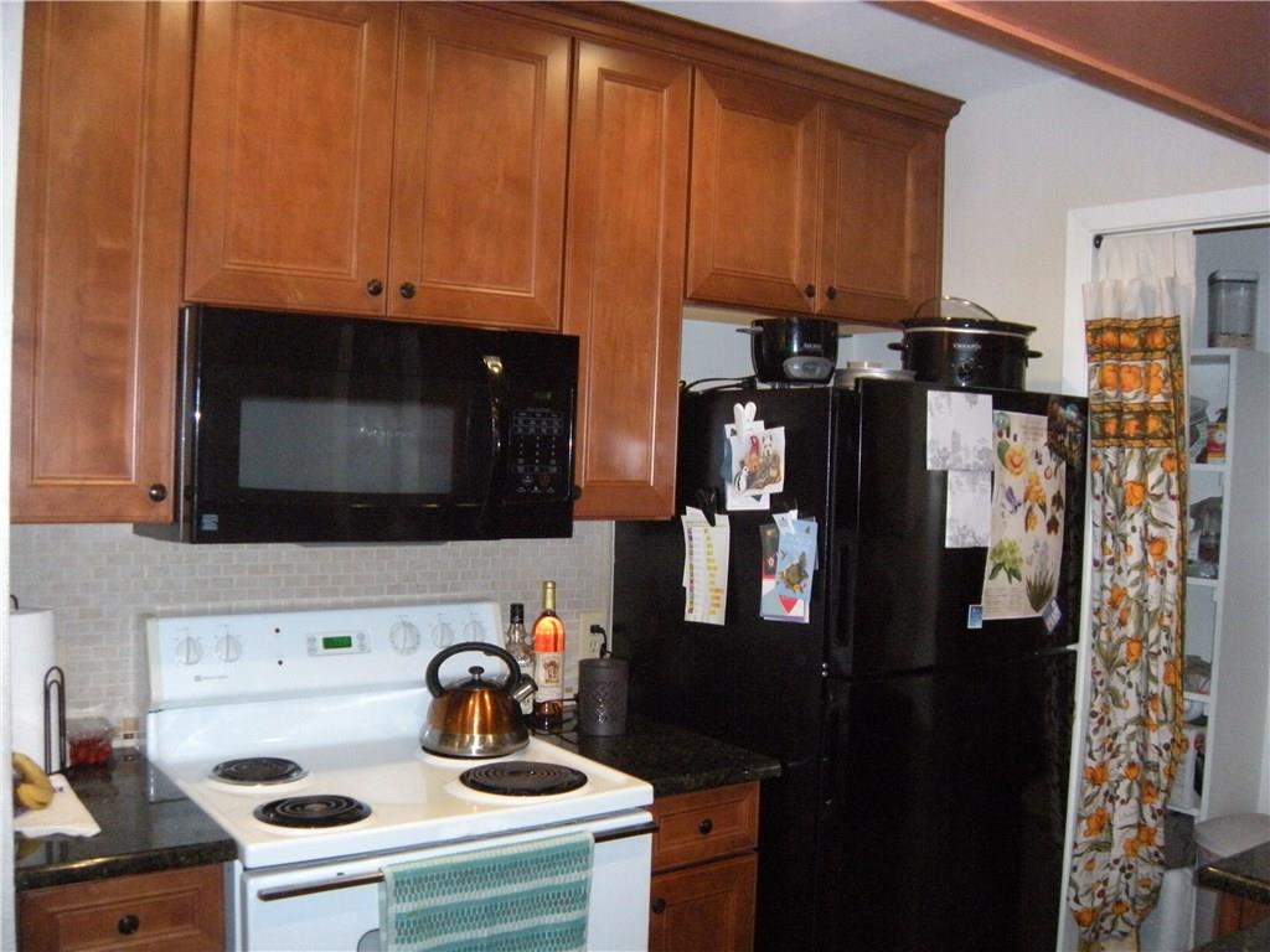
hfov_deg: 52.6
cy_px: 476
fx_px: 1284
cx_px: 635
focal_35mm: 35
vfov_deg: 40.7
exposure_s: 1/60
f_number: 3.8
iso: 400
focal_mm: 5.9
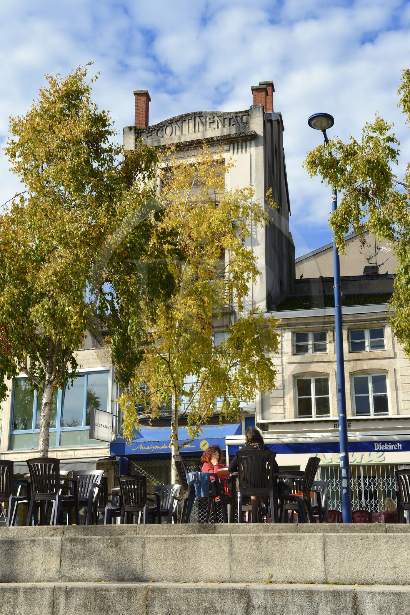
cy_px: 308
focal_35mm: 50
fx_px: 854
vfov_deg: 39.6
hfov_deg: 27.0
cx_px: 205
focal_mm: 50
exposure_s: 1/250
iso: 200
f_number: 11
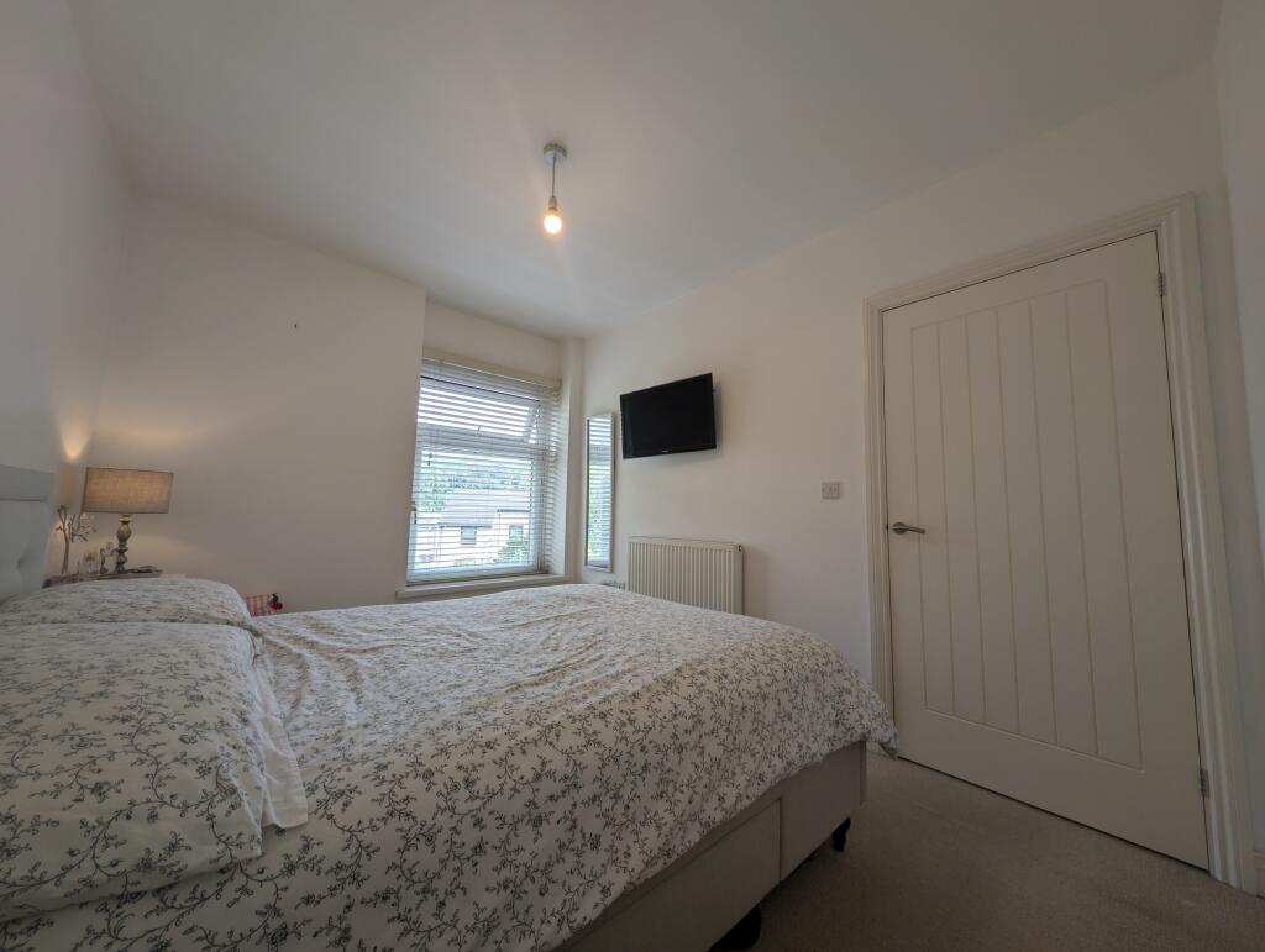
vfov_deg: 94.6
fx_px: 439
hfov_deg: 110.5
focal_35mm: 12
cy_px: 476
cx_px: 632
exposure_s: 1/137
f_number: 1.95
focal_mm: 2.23
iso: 41
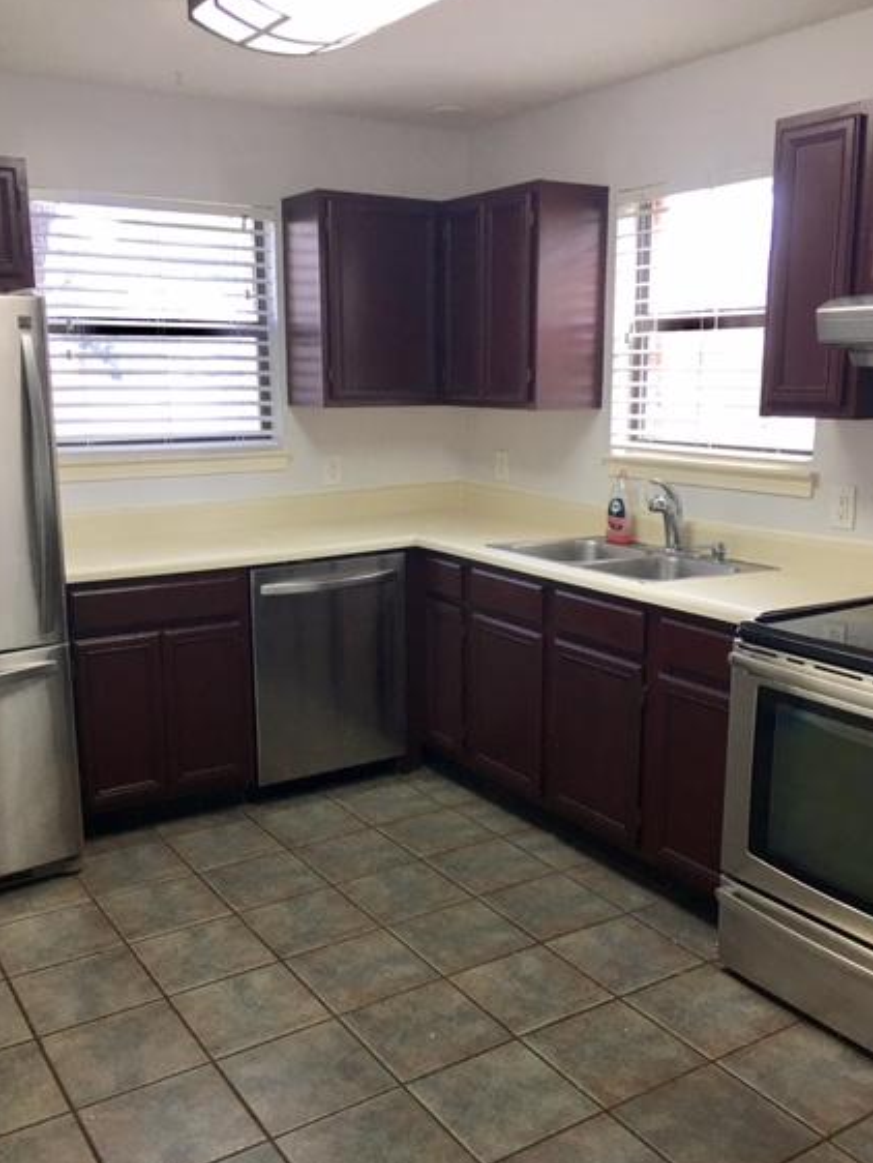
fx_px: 1109
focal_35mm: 33
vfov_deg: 55.3
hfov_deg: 43.0
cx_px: 443
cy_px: 615
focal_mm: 4.15
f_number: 2.2
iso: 40
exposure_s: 1/30
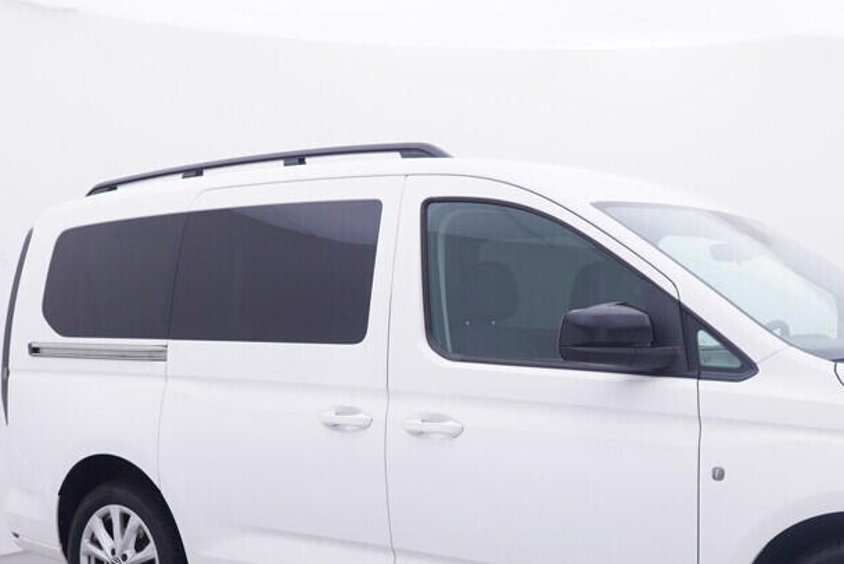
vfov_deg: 24.9
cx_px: 583
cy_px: 473
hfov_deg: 36.9
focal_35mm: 53
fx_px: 1248
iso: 200
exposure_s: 1/80
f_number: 5
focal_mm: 15
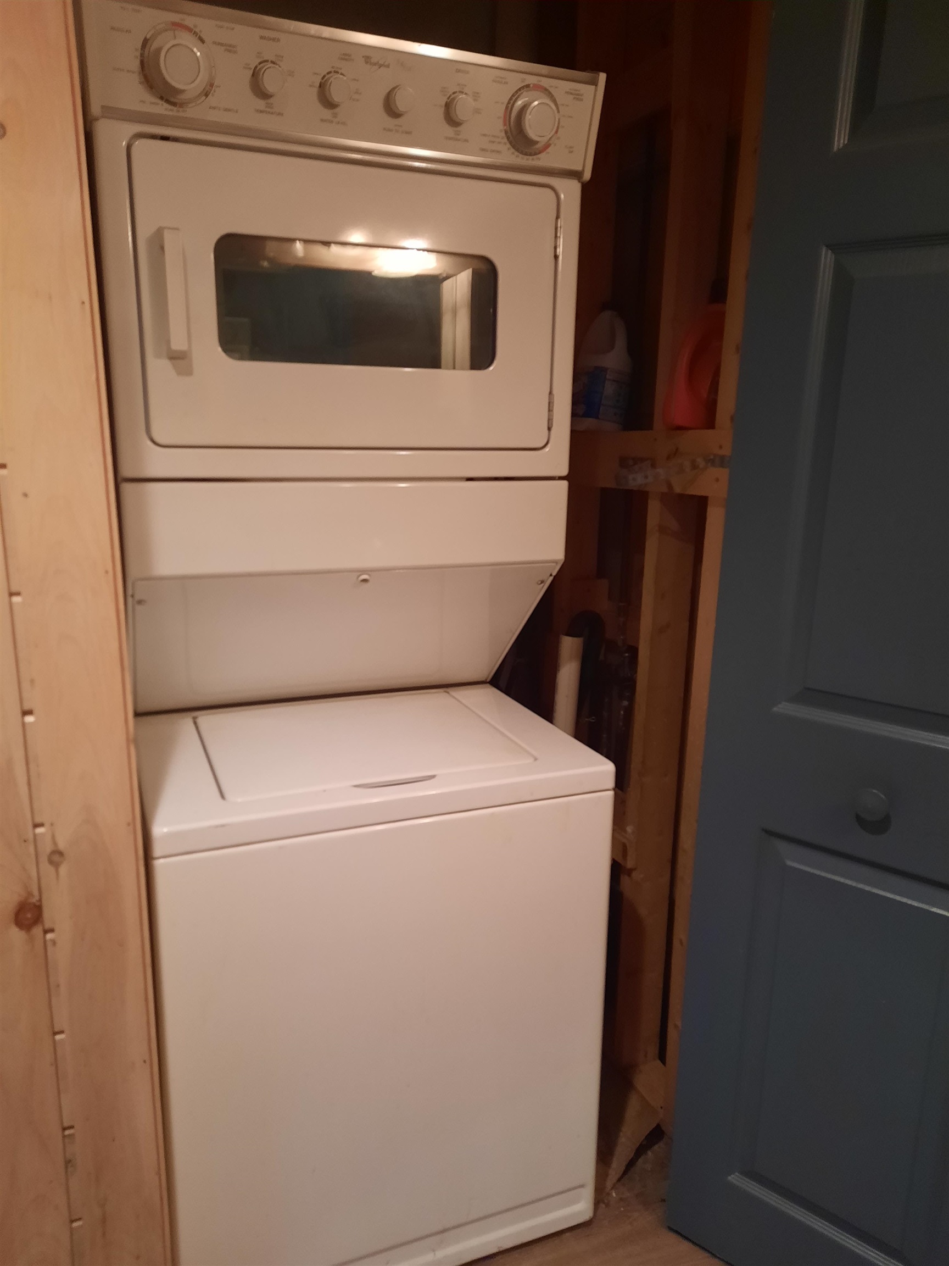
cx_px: 474
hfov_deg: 54.9
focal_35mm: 25
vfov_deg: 69.4
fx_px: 914
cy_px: 633
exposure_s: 1/24
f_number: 2
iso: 320
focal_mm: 4.6
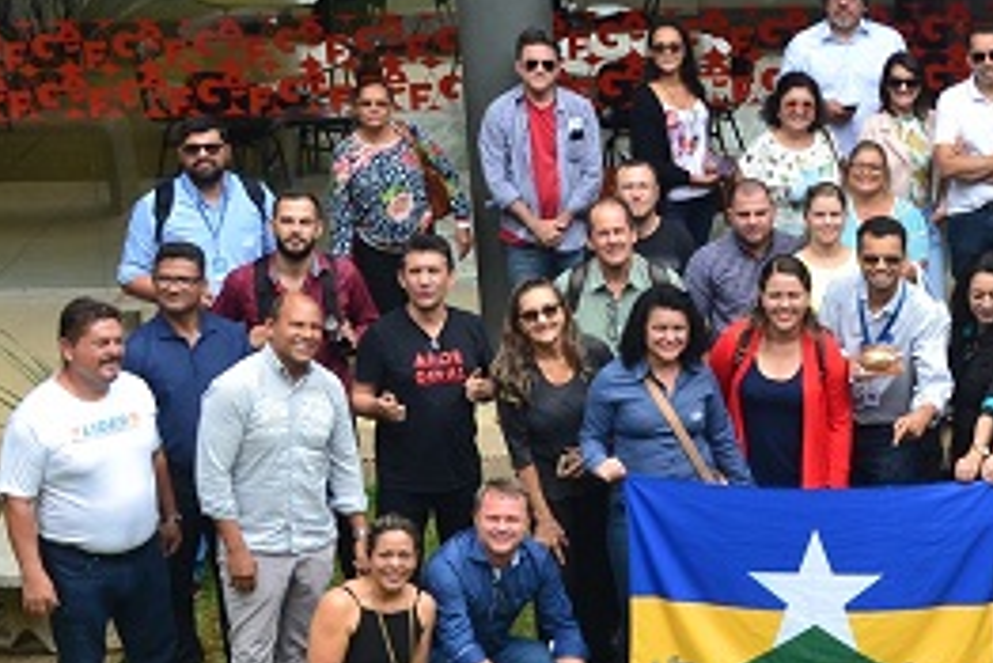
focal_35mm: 120
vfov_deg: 11.4
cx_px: 1069
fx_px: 3316
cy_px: 405
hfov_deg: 16.6
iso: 450
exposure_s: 1/60
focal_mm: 35
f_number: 8
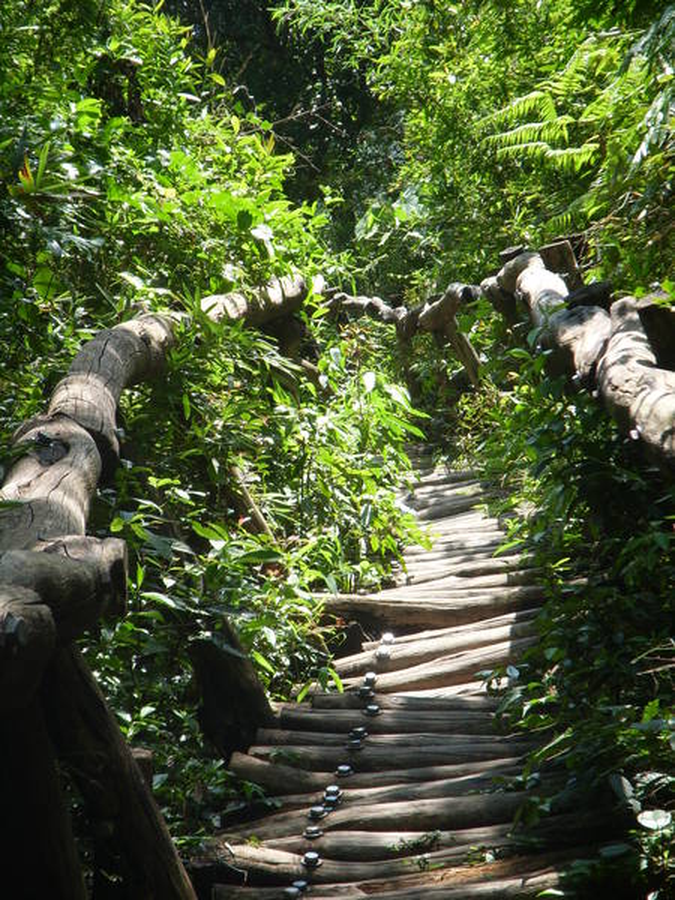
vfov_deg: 17.3
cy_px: 450
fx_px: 2964
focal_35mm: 114
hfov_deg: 13.0
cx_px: 338
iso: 100
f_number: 4.2
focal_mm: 18.9
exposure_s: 1/160
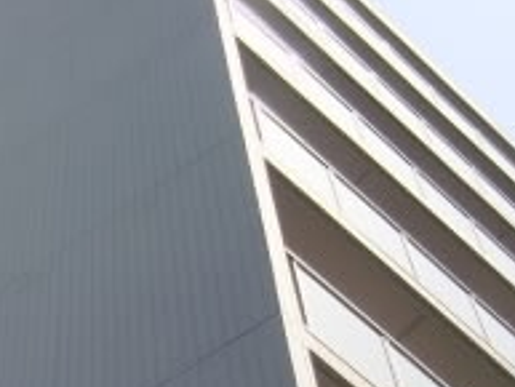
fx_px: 1295
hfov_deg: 22.2
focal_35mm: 87
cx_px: 107
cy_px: 439
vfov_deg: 16.4
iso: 100
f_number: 3.2
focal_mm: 4.3
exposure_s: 1/1000
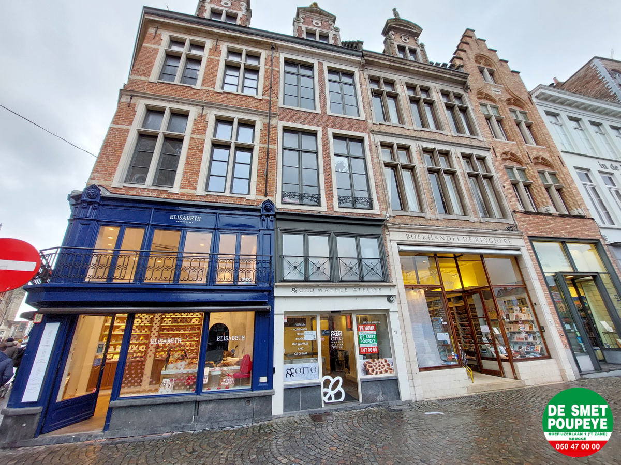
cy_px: 232
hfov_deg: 106.2
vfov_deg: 89.9
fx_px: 233
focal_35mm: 13
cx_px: 310
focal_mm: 1.74
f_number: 2.2
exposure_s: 1/100
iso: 50
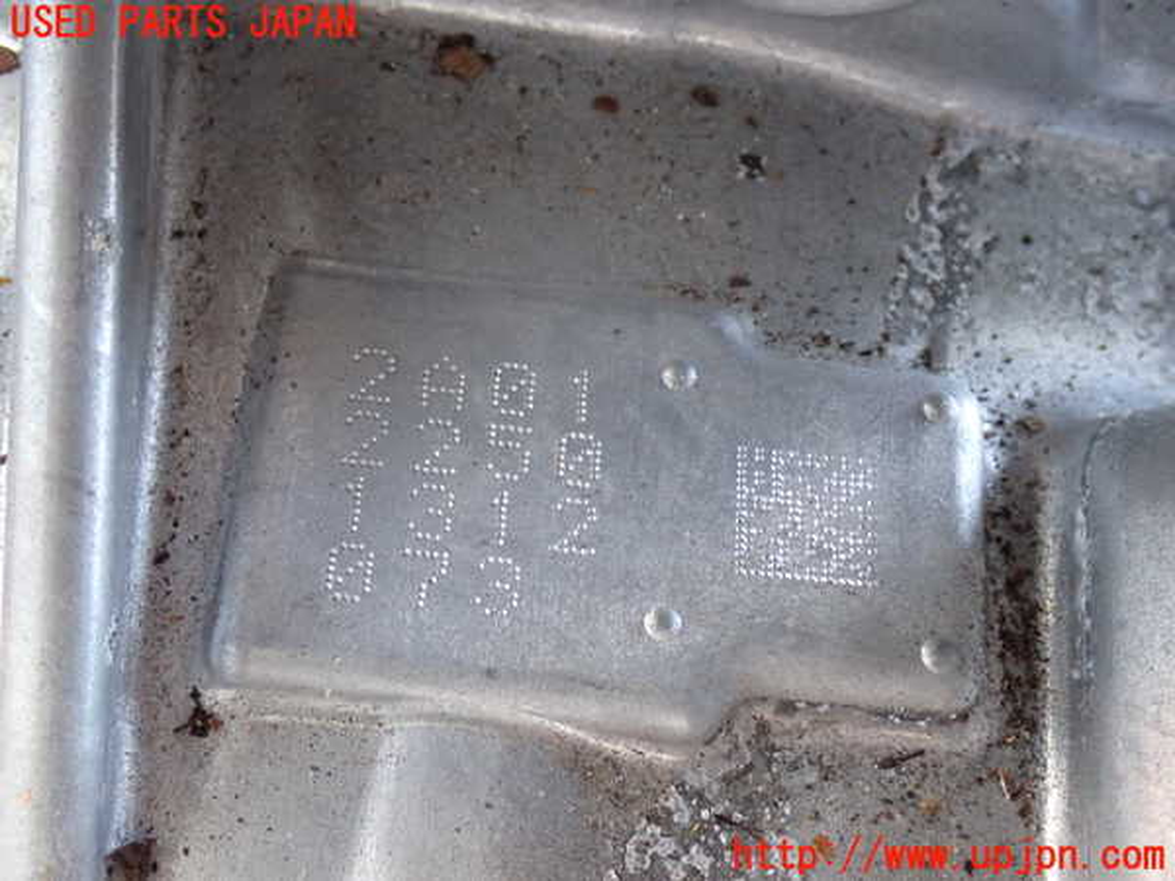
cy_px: 440
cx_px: 588
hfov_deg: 33.2
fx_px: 1969
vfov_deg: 25.2
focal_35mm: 58
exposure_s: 1/50
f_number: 3.5
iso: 800
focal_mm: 10.35
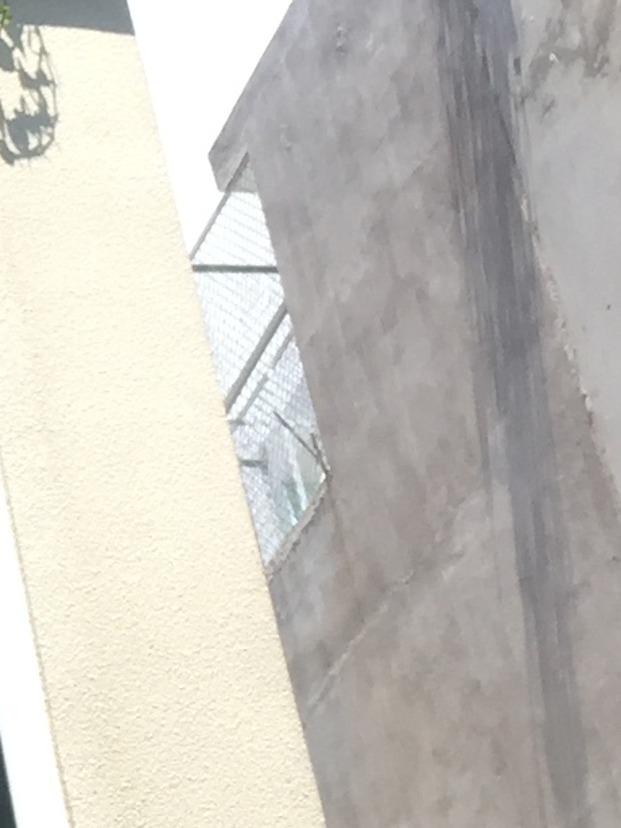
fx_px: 3685
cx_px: -952
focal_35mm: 154
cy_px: 209
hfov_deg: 8.6
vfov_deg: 12.8
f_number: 2.2
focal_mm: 4.15
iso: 32
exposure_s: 1/760
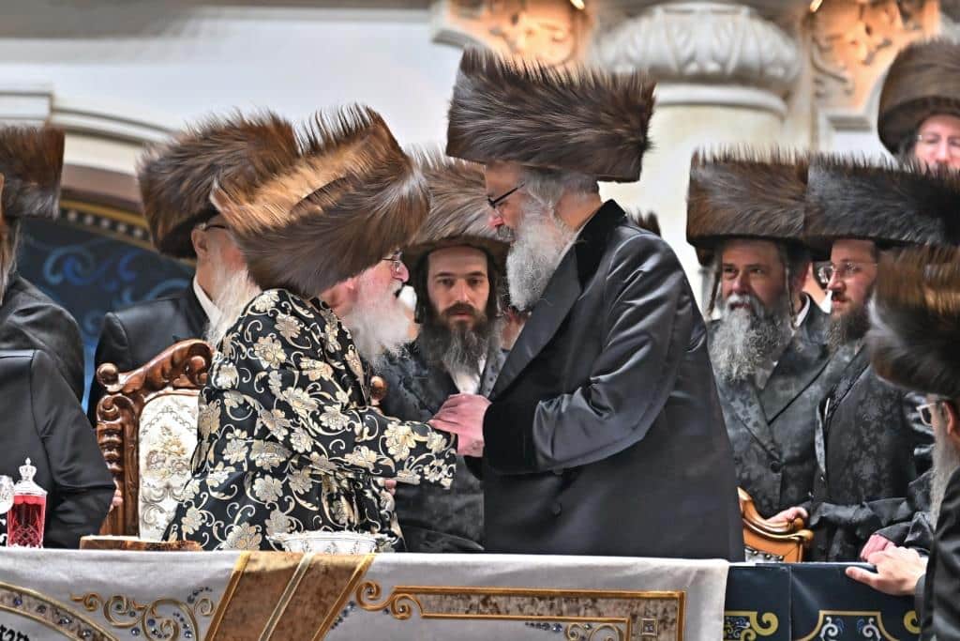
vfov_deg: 5.7
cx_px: 480
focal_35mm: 240
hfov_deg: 8.6
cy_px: 320
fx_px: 6400
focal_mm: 160
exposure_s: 1/640
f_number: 2.8
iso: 800
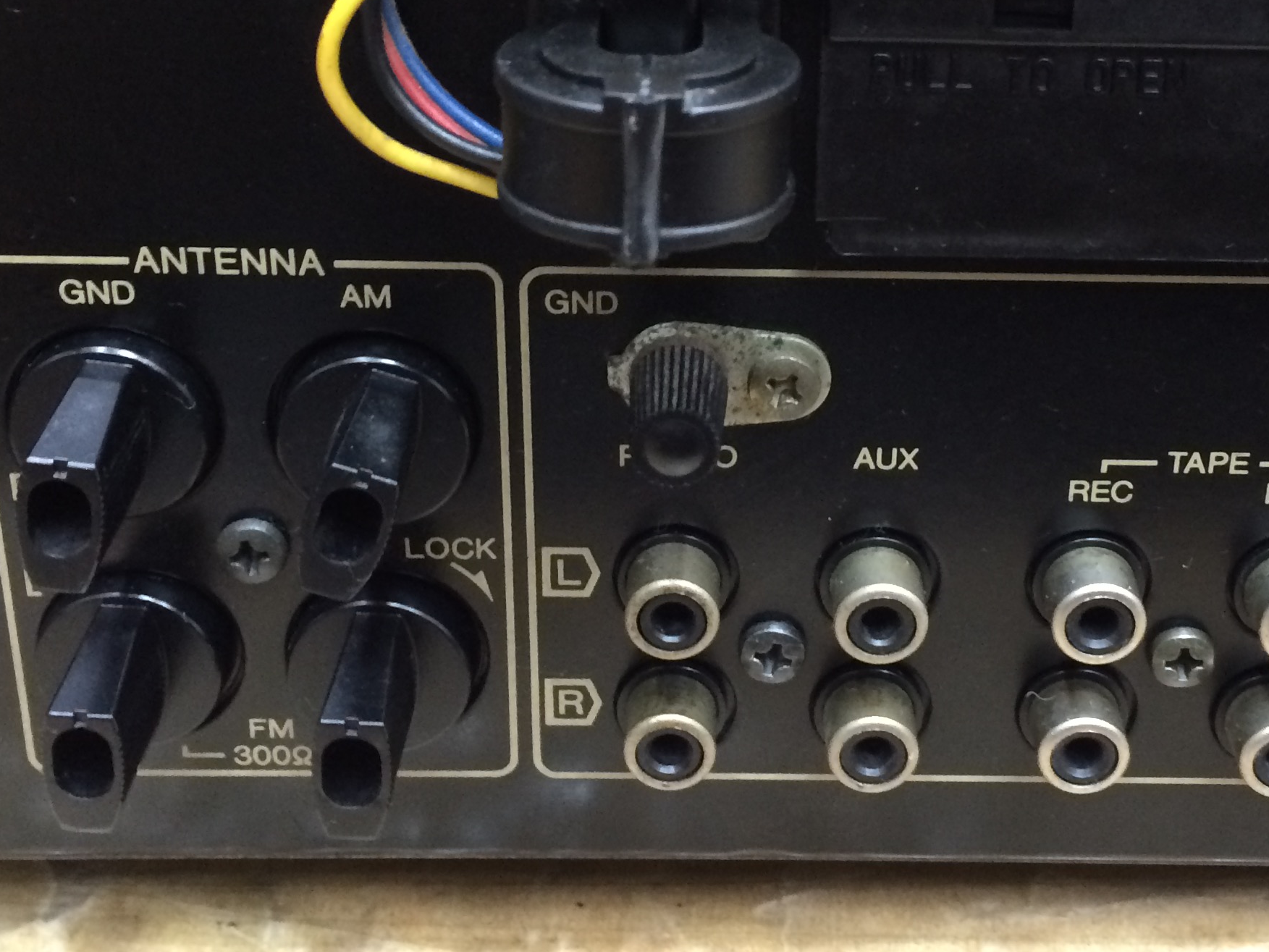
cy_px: 229
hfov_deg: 35.4
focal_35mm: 54
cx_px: 774
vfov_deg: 26.7
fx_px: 1980
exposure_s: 1/17
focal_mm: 4.15
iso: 320
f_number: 2.2
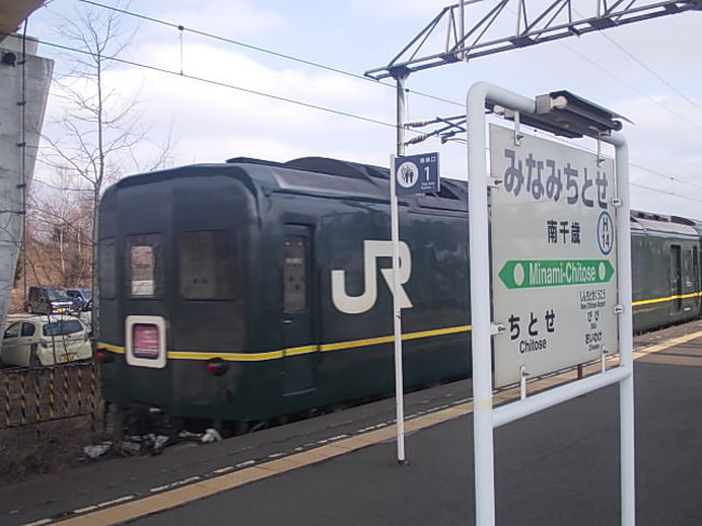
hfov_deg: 49.0
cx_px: 351
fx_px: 770
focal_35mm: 38
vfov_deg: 37.7
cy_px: 263
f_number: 6.2
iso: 80
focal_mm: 5.3
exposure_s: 1/160
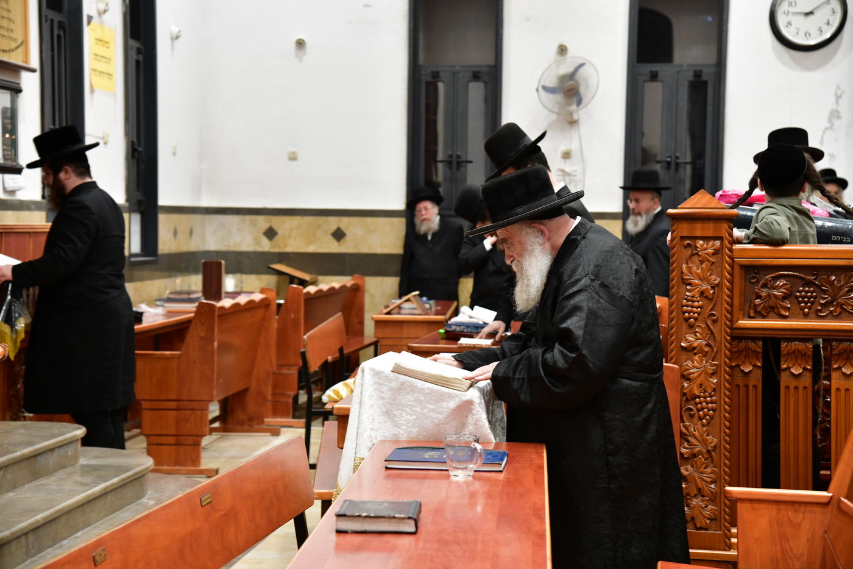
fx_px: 1943
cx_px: 426
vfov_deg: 16.6
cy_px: 284
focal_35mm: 82
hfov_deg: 24.8
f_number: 5.6
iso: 3200
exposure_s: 1/100
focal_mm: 82
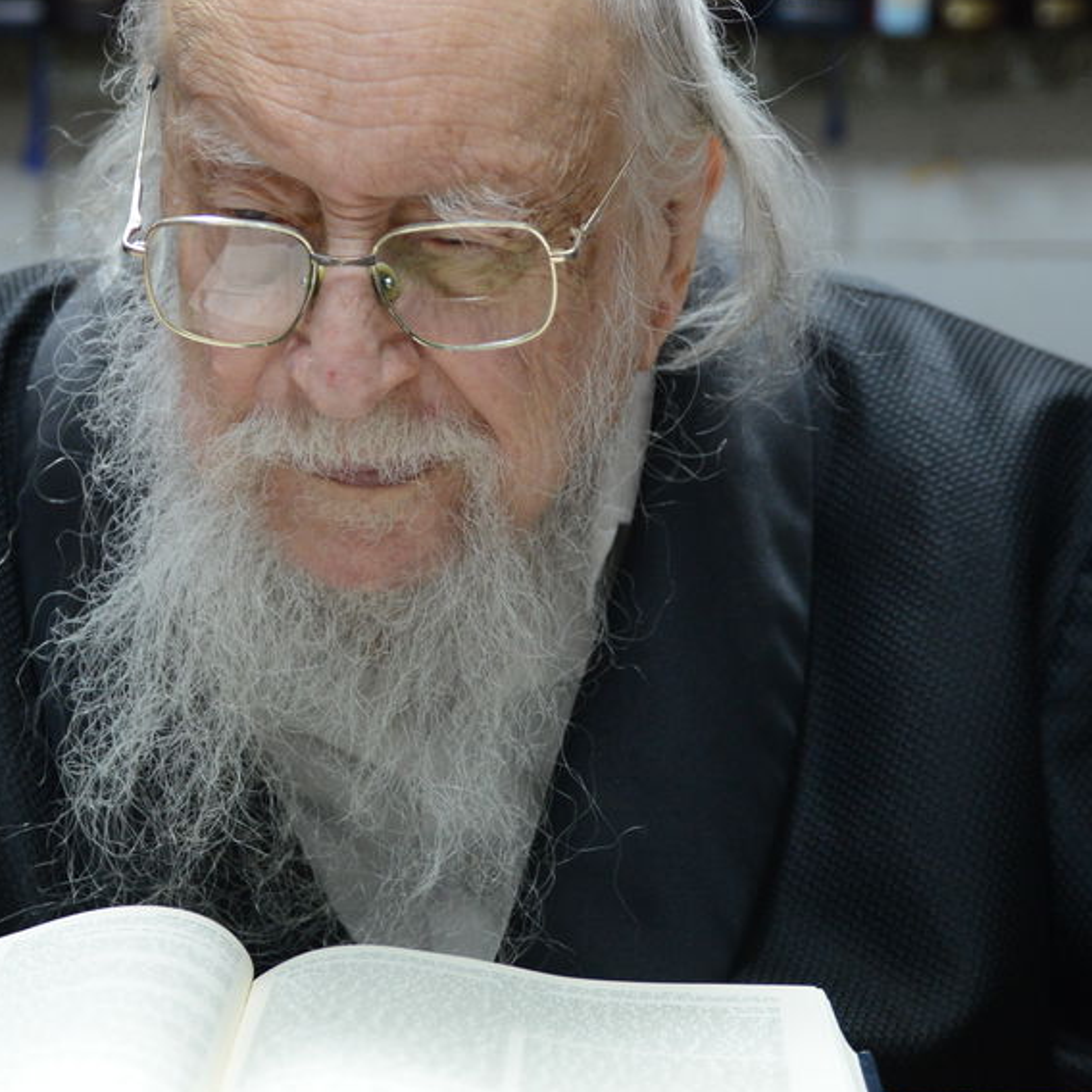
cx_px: 381
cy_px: 429
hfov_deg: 13.4
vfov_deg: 13.4
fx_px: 4640
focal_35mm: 130
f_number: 3.5
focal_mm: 62
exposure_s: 1/200
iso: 1600
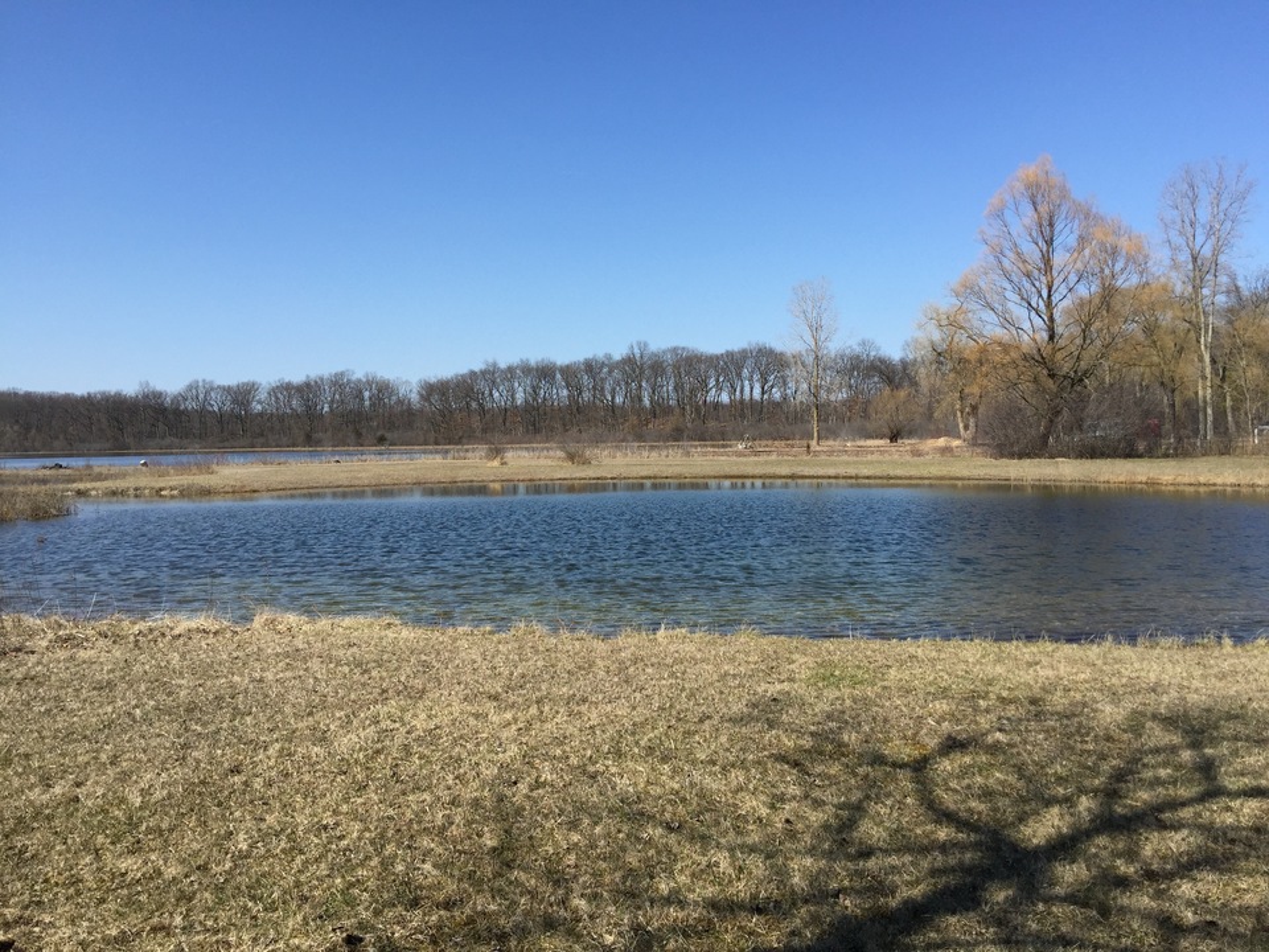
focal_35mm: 29
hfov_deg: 61.7
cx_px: 634
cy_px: 476
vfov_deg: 48.2
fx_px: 1063
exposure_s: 1/1799
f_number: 2.2
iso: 32
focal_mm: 4.15
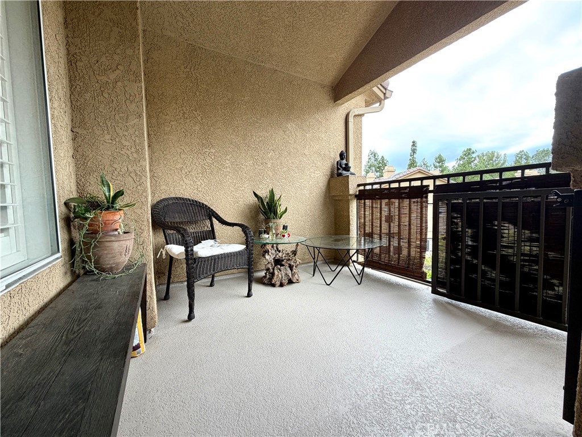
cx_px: 291
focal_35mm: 14
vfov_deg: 85.7
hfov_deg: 102.1
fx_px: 235
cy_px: 218
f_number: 2.2
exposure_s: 1/125
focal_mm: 2.22
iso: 40
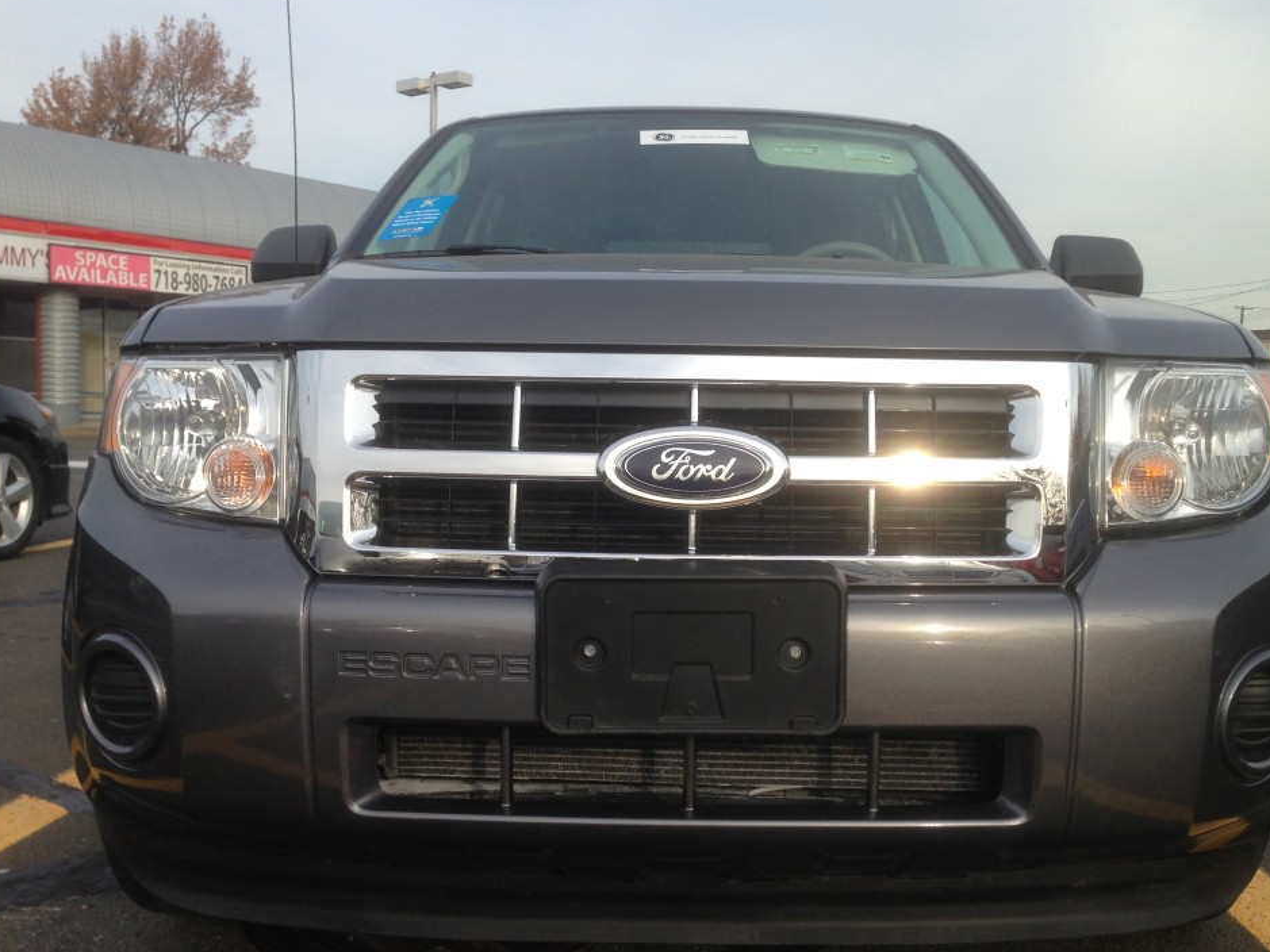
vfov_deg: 39.6
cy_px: 499
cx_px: 678
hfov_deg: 51.3
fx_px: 1321
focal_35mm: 36
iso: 50
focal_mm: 4.13
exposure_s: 1/723
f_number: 2.4
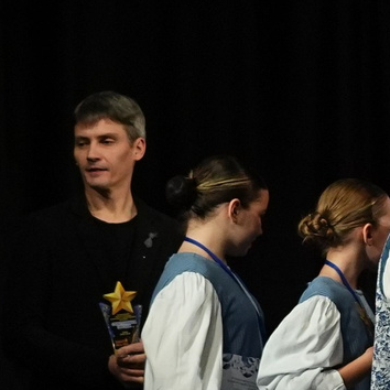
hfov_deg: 2.7
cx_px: 1073
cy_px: -34
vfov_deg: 2.7
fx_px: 8145
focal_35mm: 639
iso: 2000
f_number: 2.8
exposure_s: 1/400
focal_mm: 104
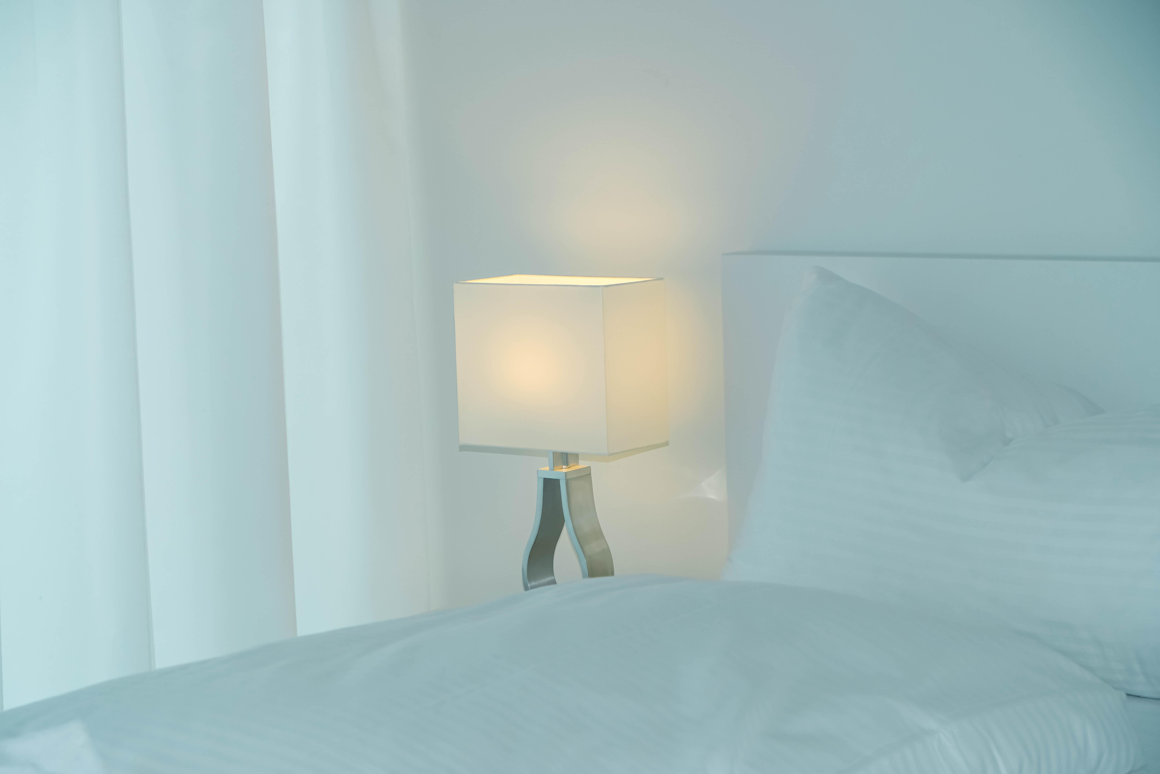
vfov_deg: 17.3
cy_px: 387
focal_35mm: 79
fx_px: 2545
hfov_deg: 25.7
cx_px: 580
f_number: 5.6
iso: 200
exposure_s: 1/200
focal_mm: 52.7
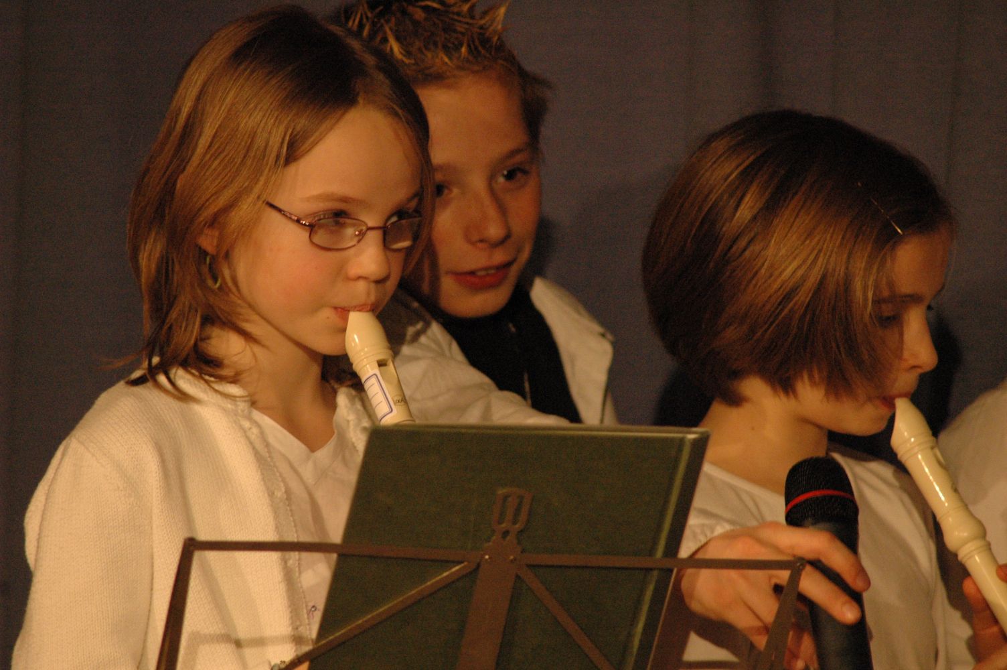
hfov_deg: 6.2
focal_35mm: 330
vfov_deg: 4.2
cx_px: 504
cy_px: 335
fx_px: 9223
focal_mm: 220
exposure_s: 1/30
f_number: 5
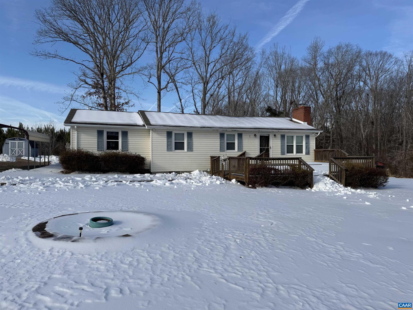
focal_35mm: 24
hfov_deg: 71.6
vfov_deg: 56.8
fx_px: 286
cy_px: 155
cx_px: 206
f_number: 1.78
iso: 80
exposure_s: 1/5814
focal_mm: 6.76
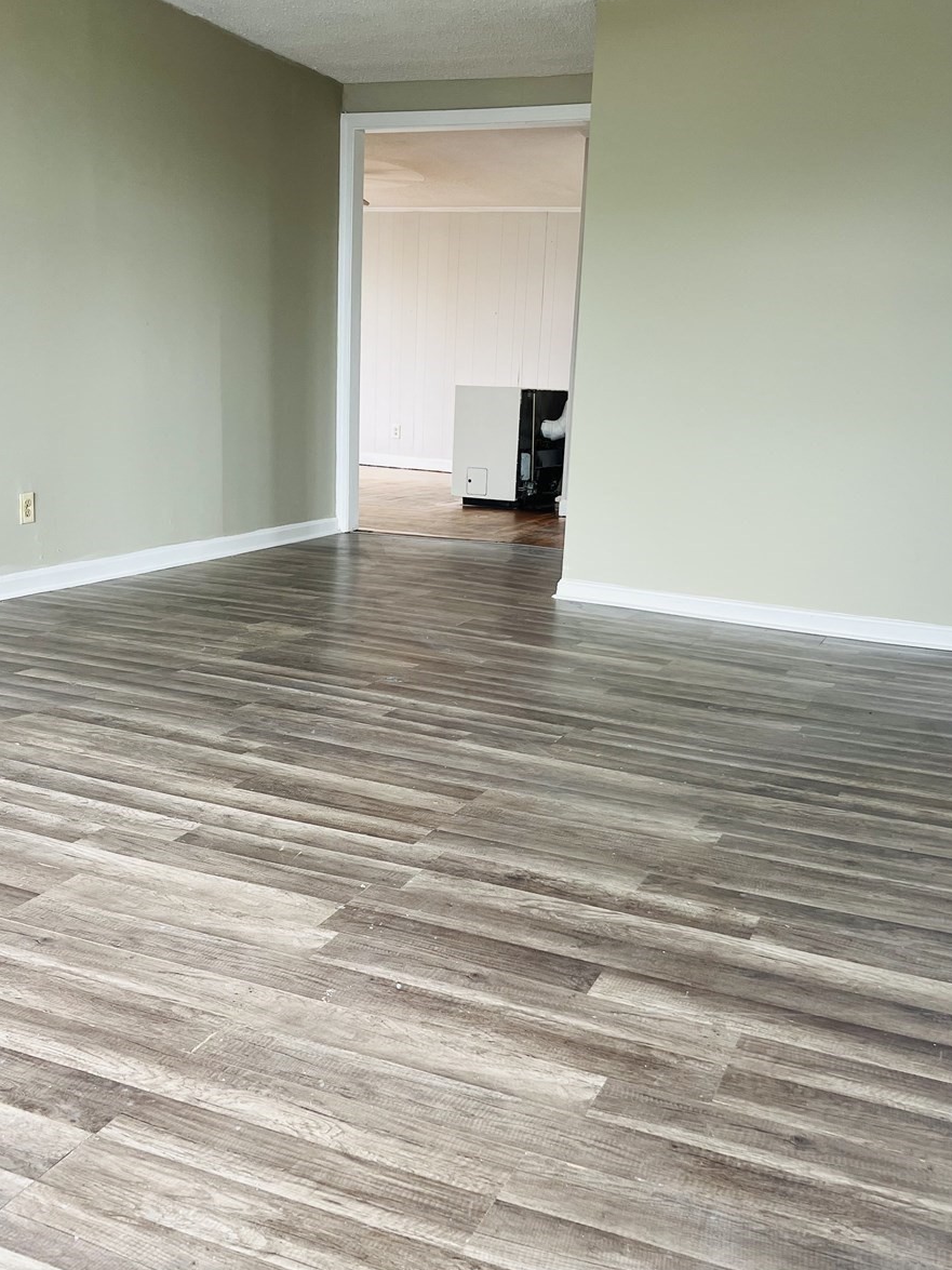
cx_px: 482
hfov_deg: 41.8
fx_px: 1247
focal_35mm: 34
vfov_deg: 53.8
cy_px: 725
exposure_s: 1/121
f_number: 1.5
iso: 100
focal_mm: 5.7
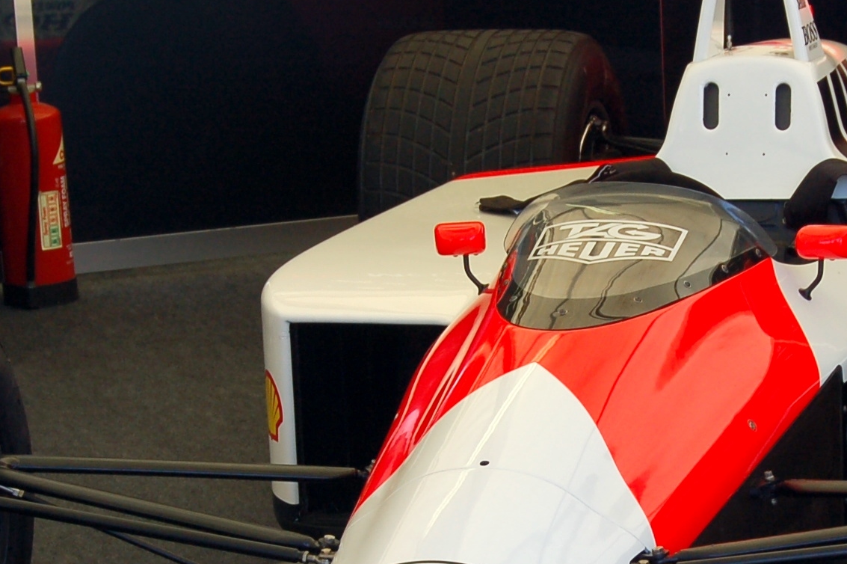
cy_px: 426
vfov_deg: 9.8
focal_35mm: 139
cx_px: 598
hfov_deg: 14.7
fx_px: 3276
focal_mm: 35
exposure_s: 1/160
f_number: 6.3
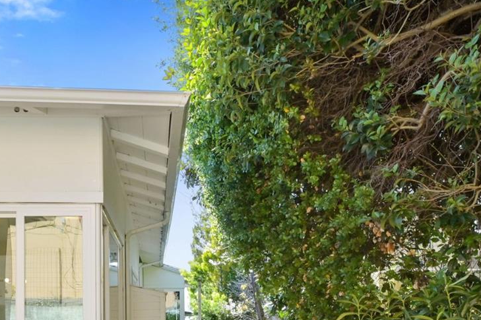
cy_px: 326
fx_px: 467
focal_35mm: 35
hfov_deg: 53.8
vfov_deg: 34.2
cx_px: 179
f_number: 11
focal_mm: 17
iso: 400
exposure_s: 1/250
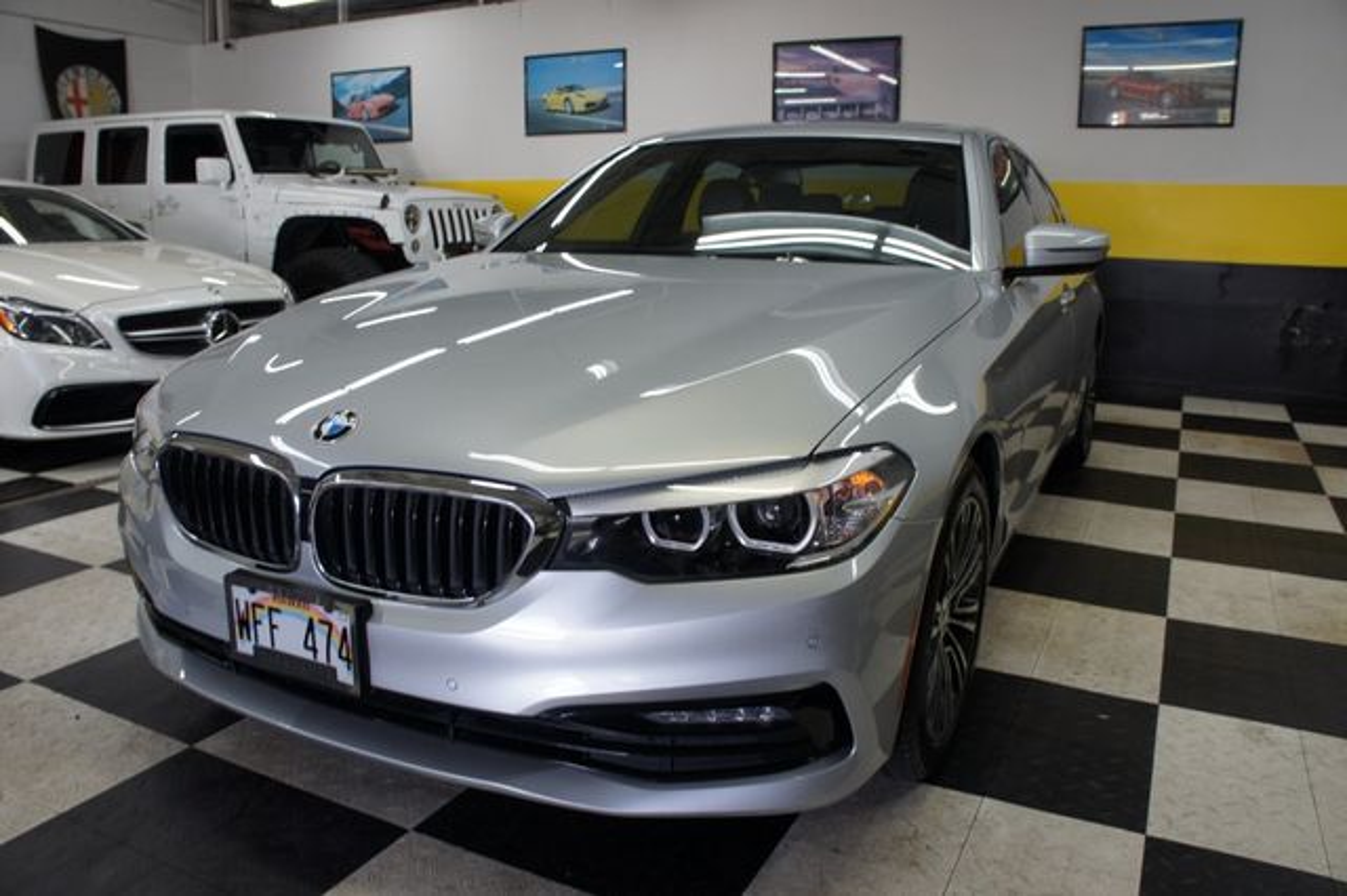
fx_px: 1010
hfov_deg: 67.4
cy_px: 448
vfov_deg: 47.9
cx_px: 674
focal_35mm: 27
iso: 200
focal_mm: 18
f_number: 4.5
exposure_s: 1/40
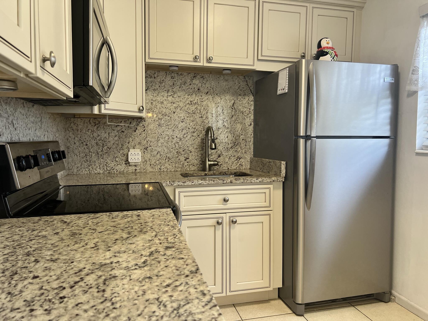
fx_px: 321
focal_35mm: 26
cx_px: 214
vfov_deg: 53.1
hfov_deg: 67.3
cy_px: 160
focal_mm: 5.7
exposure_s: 1/120
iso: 100
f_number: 1.5
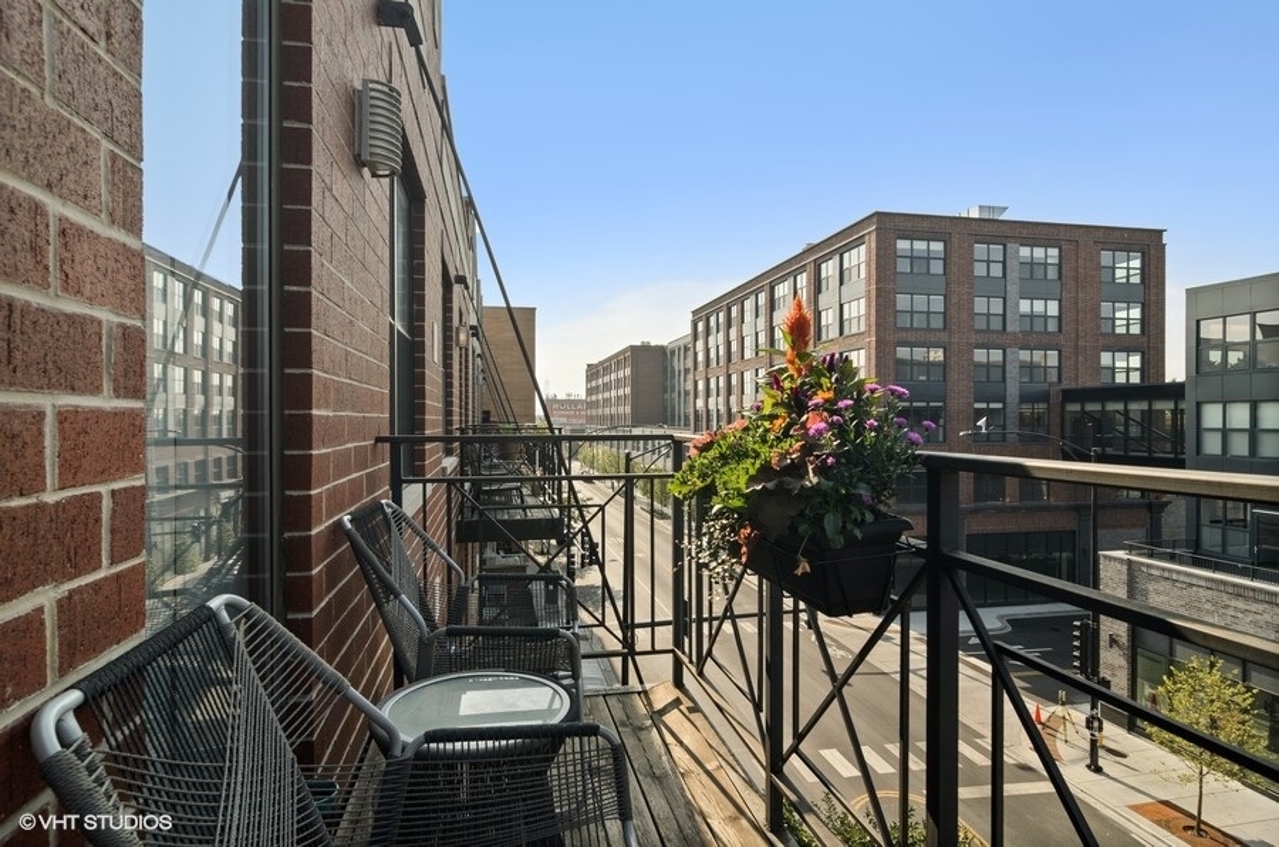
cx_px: 640
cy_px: 424
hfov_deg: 85.5
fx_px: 691
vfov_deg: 63.0
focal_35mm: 20
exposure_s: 1/200
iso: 200
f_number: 8
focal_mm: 13
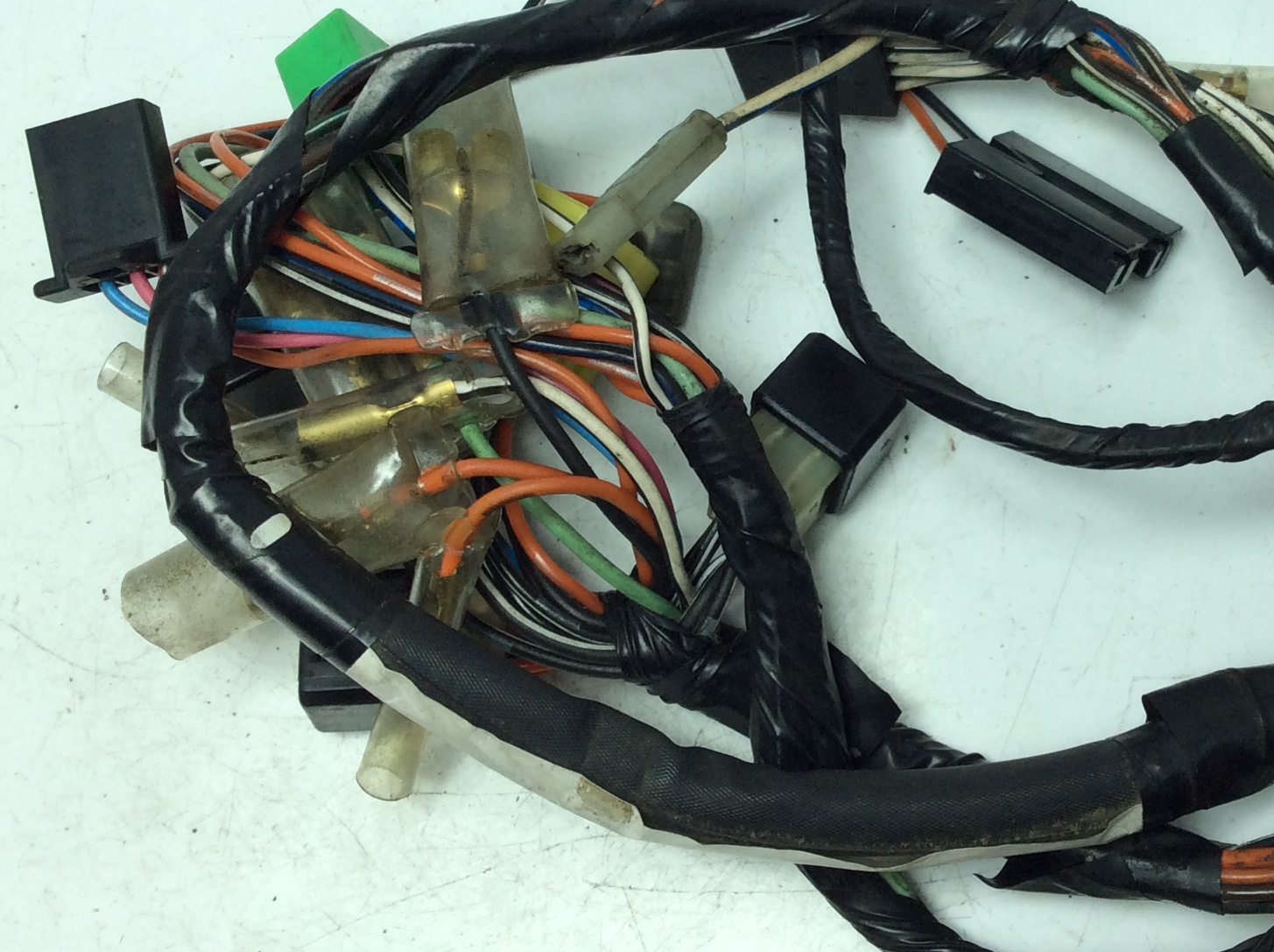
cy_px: 267
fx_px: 2095
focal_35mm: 57
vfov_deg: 25.4
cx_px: 841
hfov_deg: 33.6
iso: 32
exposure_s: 1/362
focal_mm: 3.3
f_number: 2.4
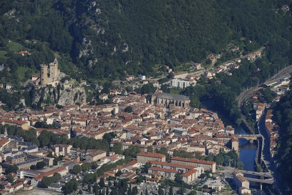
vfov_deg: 6.9
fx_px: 1622
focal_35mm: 200
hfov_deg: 10.3
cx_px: 146
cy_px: 98
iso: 200
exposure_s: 1/1000
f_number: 6.3
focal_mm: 200
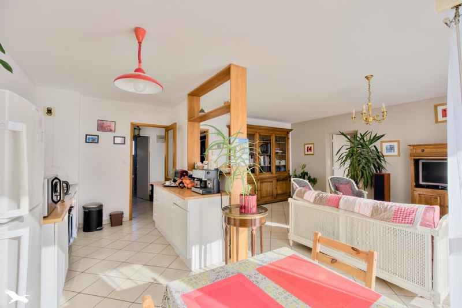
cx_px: 231
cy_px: 154
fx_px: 205
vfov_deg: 73.7
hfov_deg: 96.7
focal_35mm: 16
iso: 500
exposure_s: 1/80
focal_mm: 16
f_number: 8
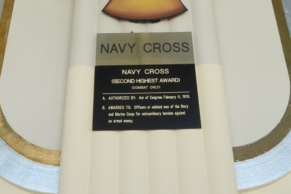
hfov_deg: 33.9
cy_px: -64
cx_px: 143
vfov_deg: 20.8
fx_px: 477
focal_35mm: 59
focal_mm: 16
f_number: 20
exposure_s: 1/30
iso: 3200
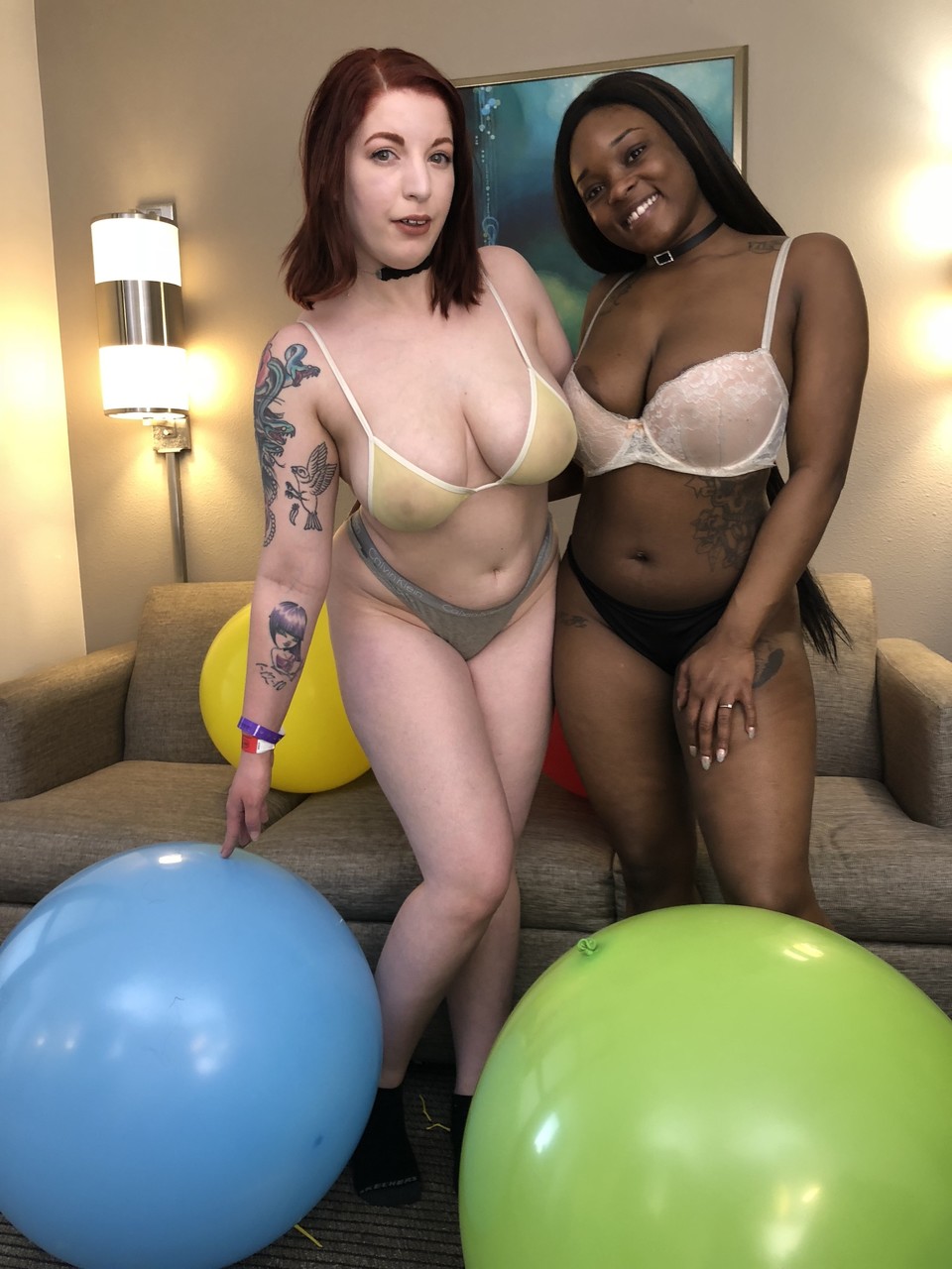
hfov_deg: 49.7
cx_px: 476
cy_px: 634
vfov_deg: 63.4
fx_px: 1027
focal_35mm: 28
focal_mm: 4
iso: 40
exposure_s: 1/15
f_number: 1.8
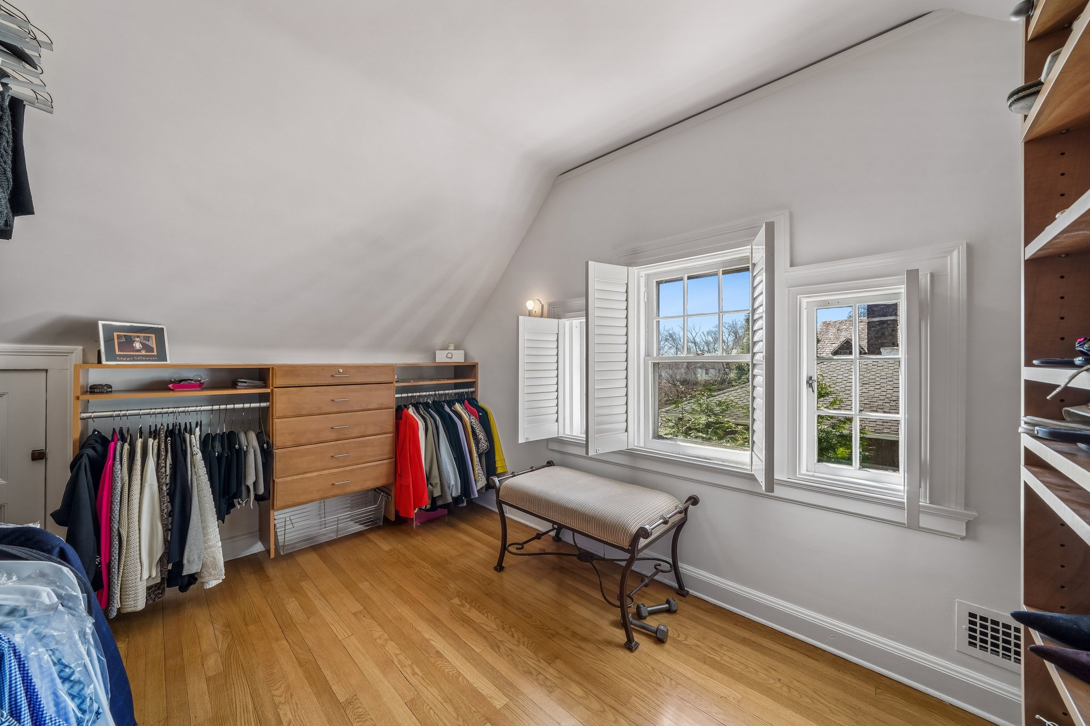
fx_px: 363
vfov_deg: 90.0
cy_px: 363
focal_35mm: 12
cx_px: 545
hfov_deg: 112.6
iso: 100
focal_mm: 12
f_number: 10
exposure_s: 1/10
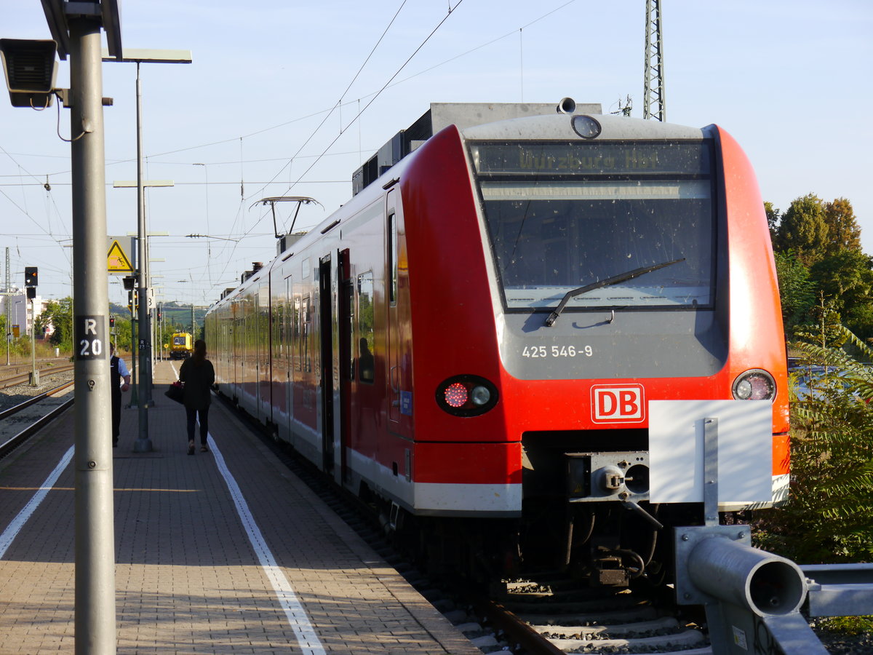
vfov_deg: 19.9
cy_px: 328
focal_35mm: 74
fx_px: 1866
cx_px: 436
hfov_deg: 26.3
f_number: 7.1
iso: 160
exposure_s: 1/200
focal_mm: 37
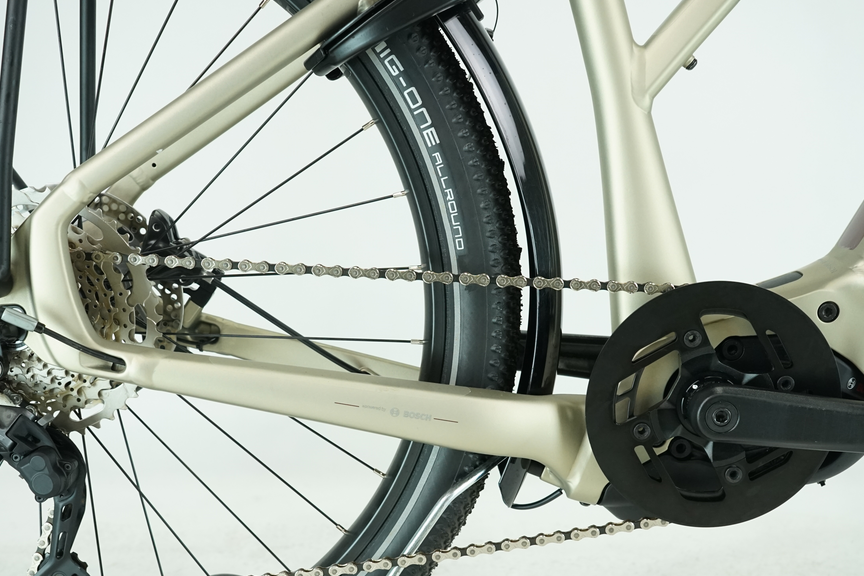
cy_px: 390
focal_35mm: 44
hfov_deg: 44.5
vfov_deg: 30.3
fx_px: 1056
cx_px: 446
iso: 1600
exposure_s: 1/200
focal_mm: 32
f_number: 5.6
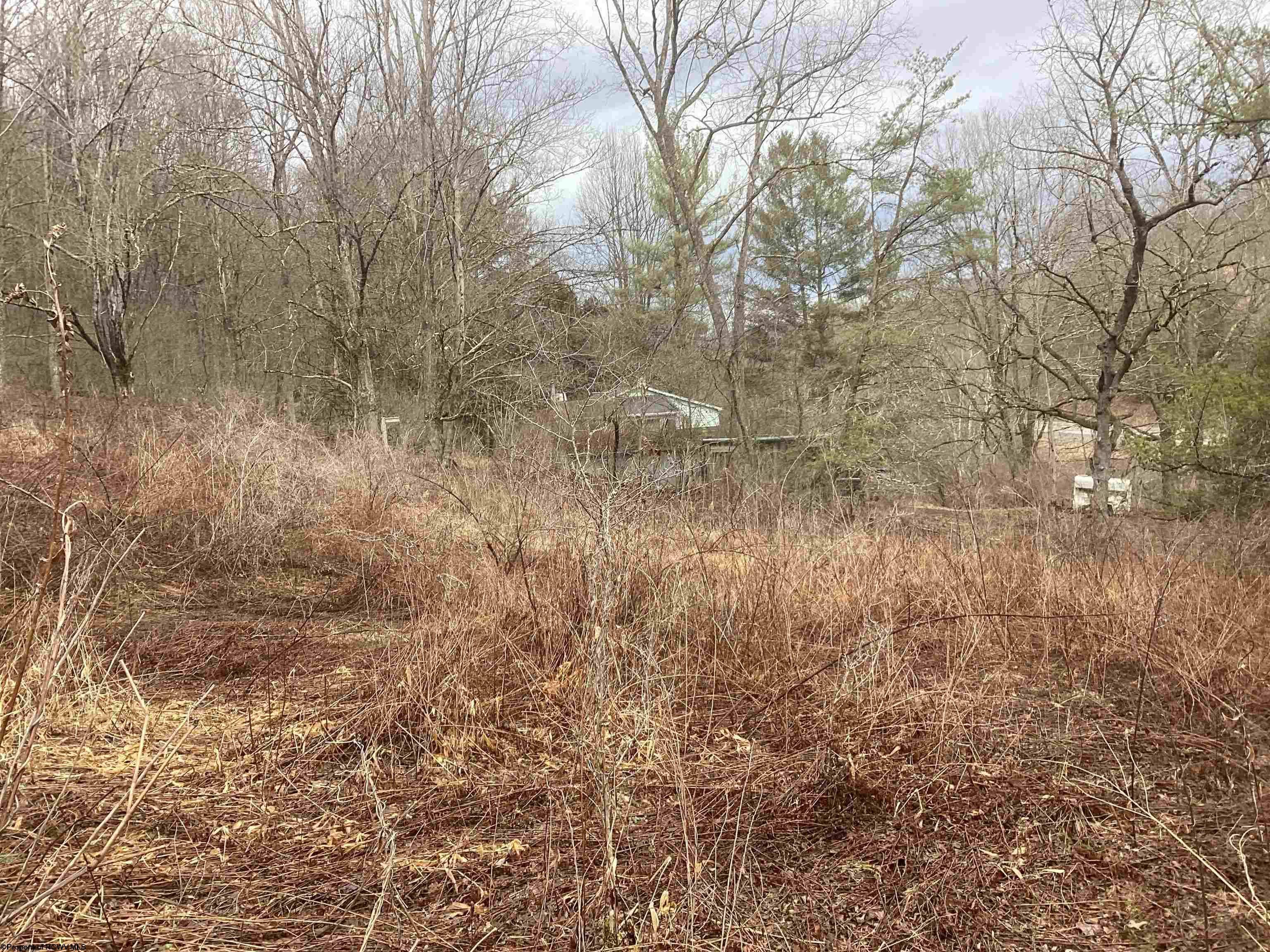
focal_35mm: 31
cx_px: 635
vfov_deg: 45.4
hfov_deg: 58.4
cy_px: 476
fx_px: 1137
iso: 25
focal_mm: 3.3
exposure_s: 1/125
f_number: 2.4
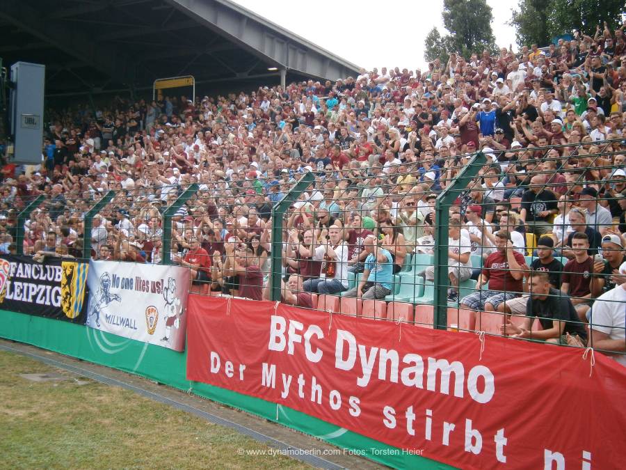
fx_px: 850
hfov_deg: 40.4
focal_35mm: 47
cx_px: 313
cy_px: 235
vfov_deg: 30.9
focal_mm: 8.3
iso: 80
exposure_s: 1/125
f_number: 3.4
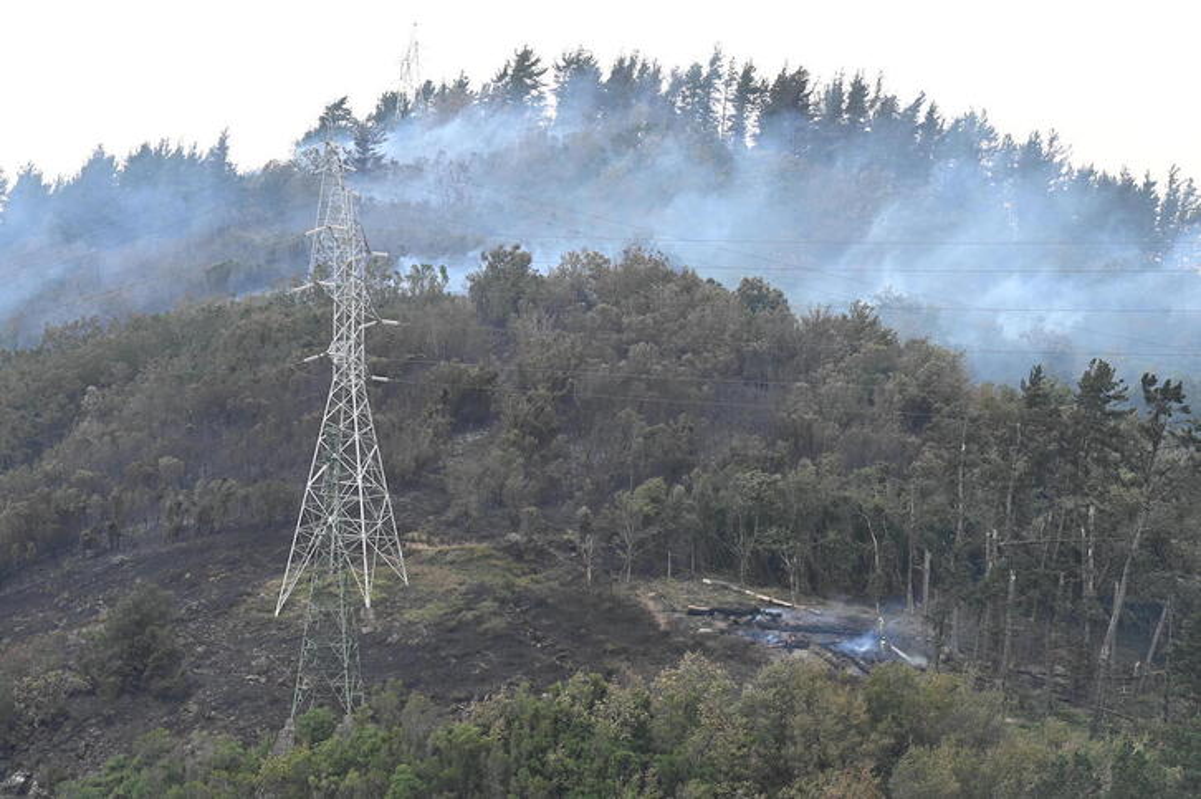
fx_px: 3500
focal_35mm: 105
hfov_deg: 19.5
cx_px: 600
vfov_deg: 13.0
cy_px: 400
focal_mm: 105
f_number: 5
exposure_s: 1/2500
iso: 2500
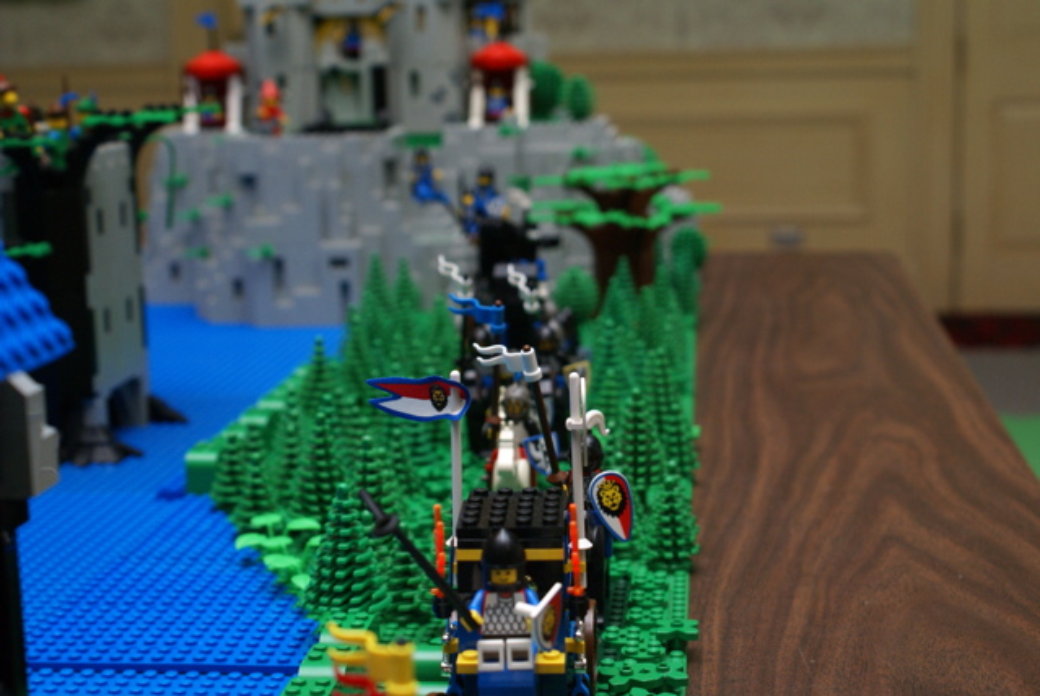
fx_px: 1736
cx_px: 520
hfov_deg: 33.4
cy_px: 348
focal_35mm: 60
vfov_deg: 22.7
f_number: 5.6
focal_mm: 40
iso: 400
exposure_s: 1/60
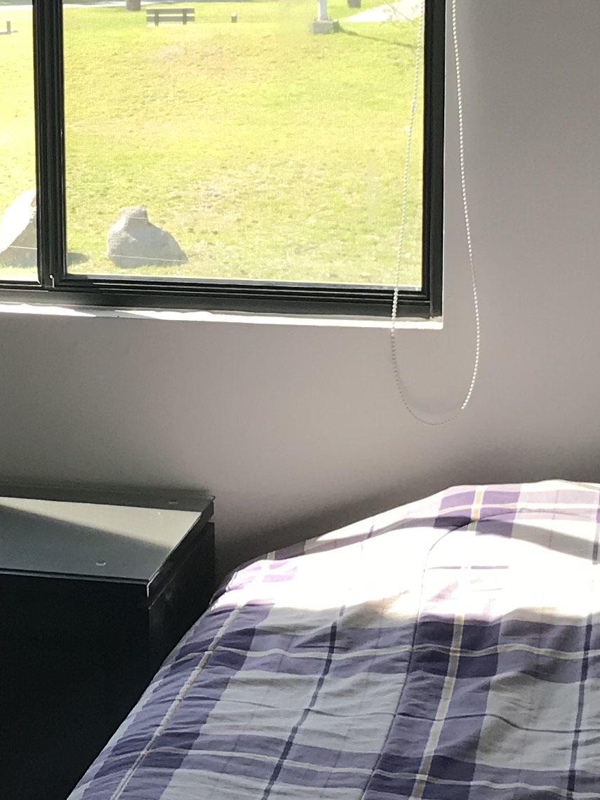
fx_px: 2288
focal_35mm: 99
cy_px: 290
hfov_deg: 14.6
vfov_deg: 19.8
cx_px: -56
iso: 20
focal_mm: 3.99
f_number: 1.8
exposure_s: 1/329
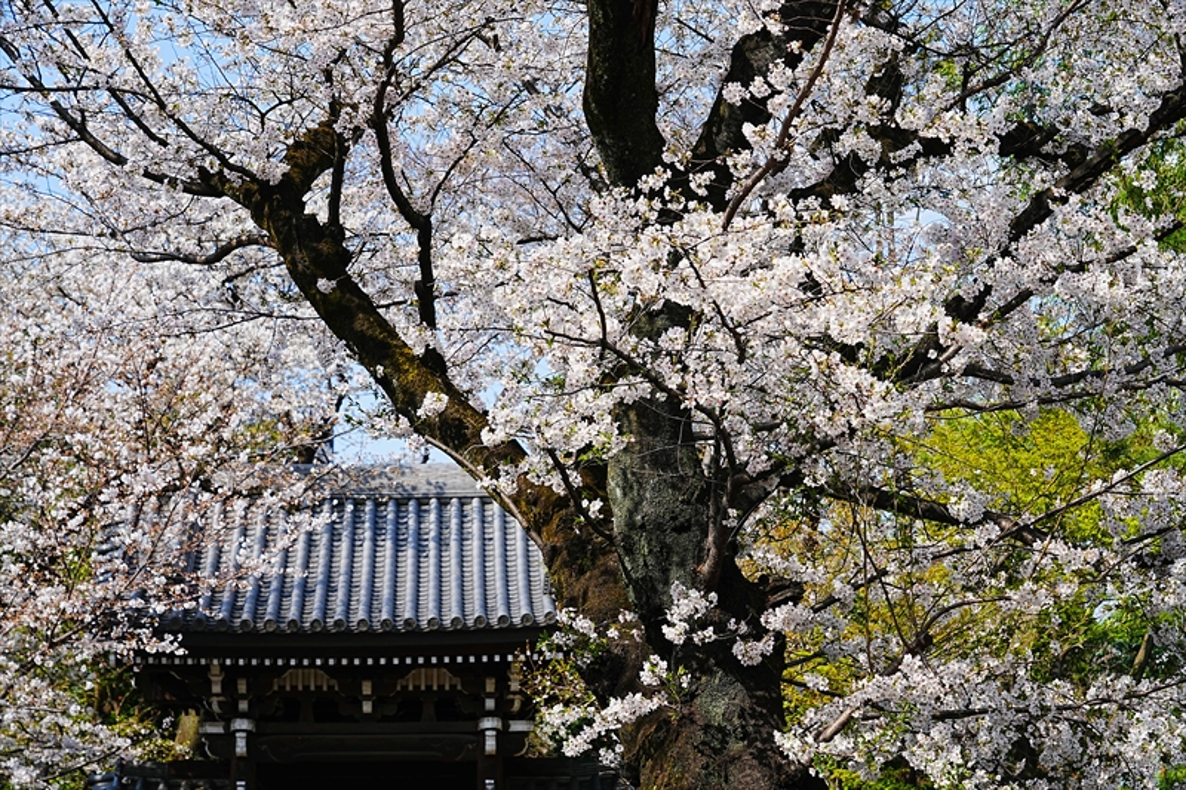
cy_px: 395
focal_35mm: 81
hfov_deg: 25.1
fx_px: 2668
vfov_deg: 16.8
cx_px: 593
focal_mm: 81
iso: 100
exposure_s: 1/320
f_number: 7.1
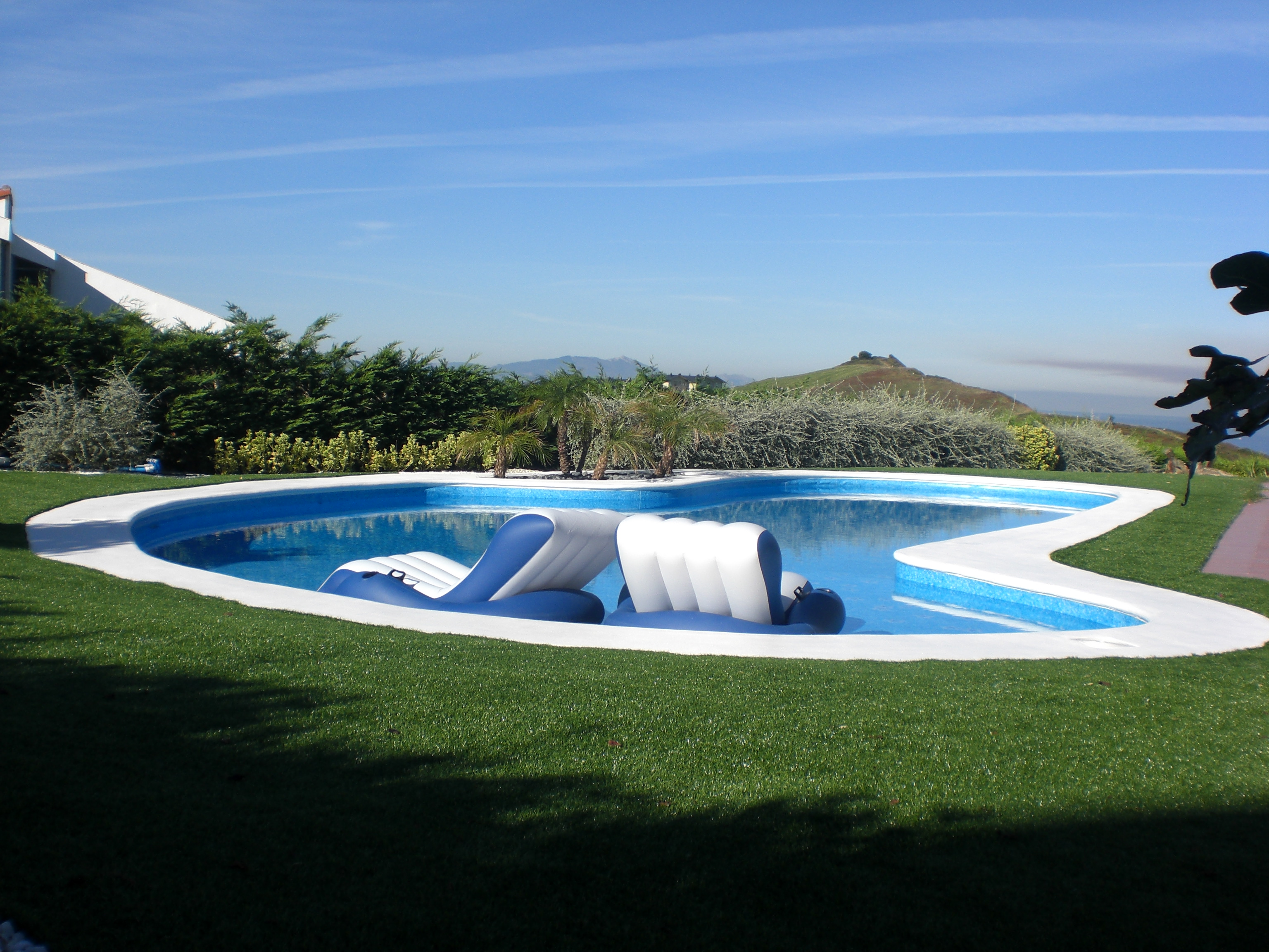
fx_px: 1393
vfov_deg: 37.7
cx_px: 634
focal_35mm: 38
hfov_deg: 49.0
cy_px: 476
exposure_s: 1/640
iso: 50
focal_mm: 6.3
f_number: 4.4
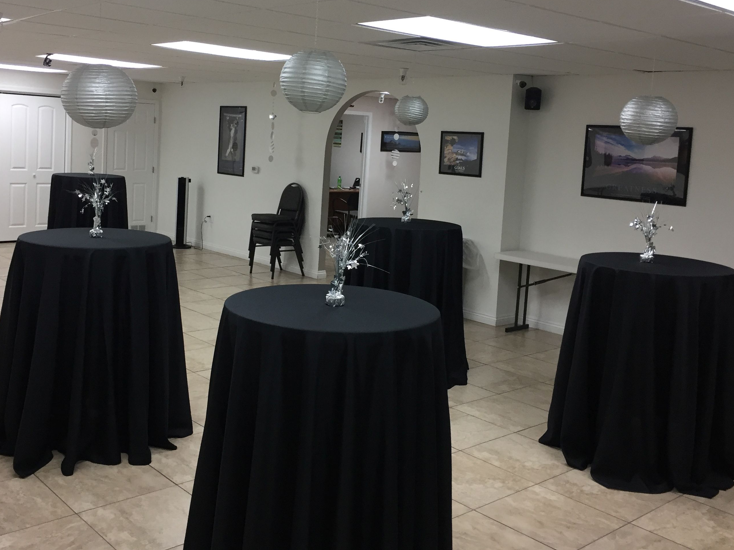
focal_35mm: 37
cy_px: 200
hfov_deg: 50.0
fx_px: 785
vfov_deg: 38.4
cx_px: 324
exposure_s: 1/30
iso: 32
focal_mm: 4.15
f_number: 2.2
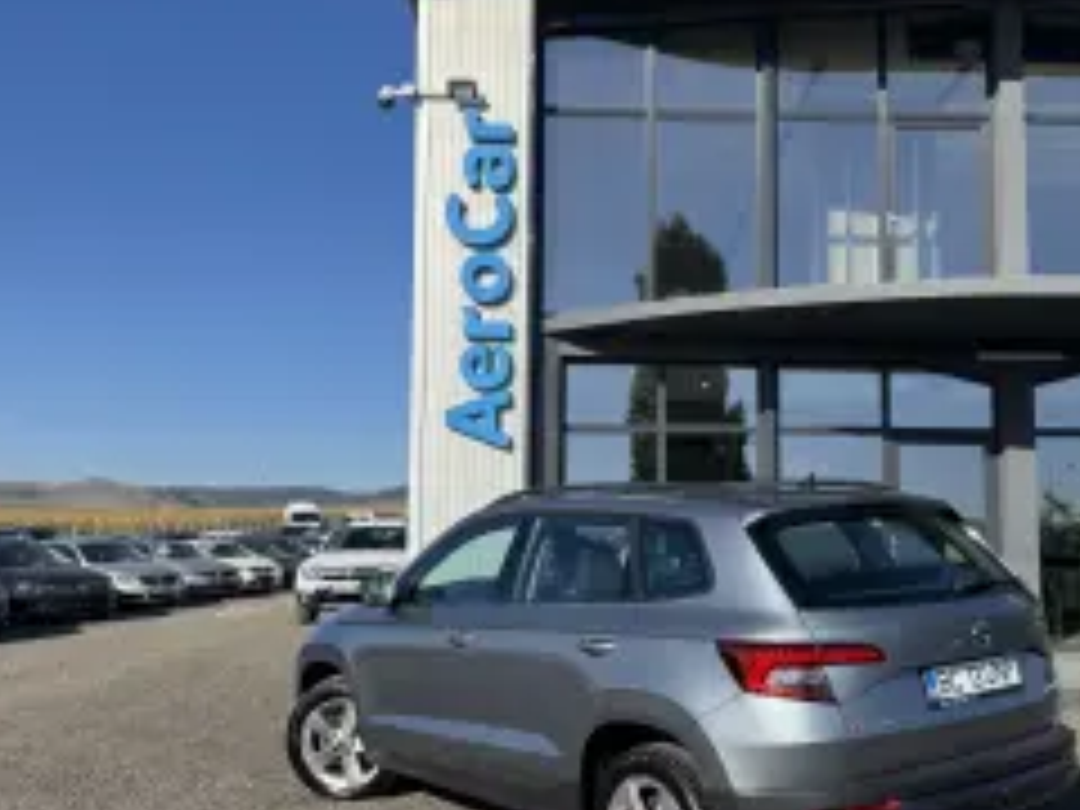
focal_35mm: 36
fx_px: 1123
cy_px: 441
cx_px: 630
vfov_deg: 39.6
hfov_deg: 51.1
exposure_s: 1/4310
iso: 80
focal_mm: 6.76
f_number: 1.78
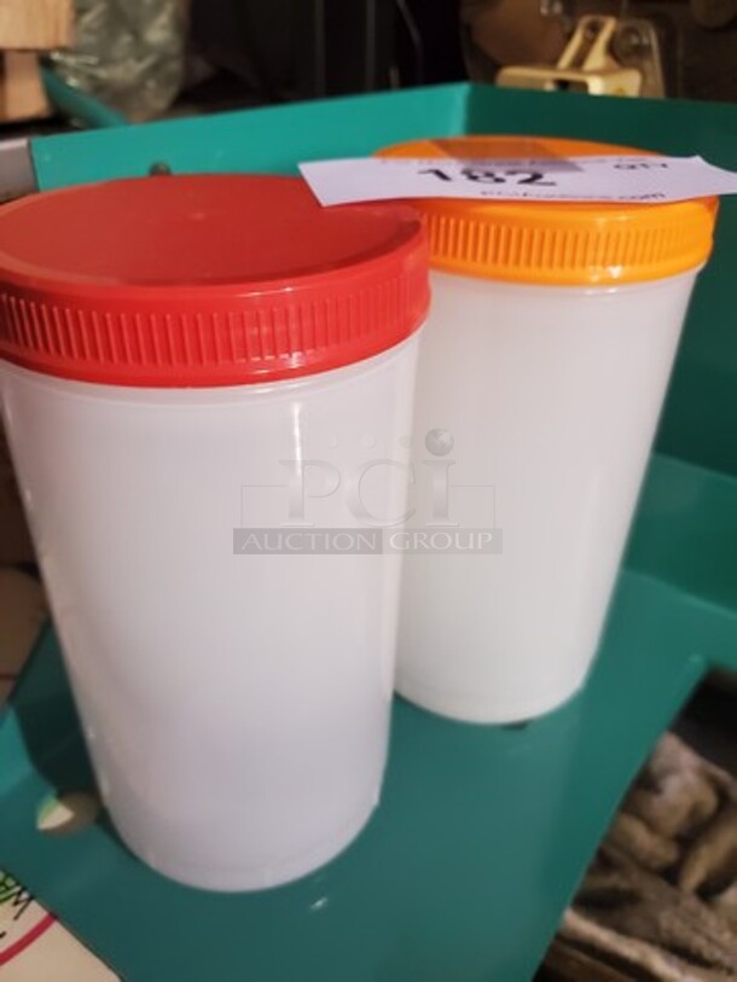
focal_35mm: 26
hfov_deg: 53.1
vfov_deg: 67.3
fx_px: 738
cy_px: 491
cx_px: 368
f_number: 1.5
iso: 320
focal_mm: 4.3
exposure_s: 1/40
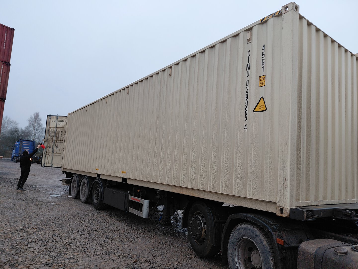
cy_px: 134
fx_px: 259
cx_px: 179
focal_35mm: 25
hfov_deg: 69.4
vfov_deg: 54.9
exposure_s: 1/106
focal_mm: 4.69
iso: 50
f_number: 1.8
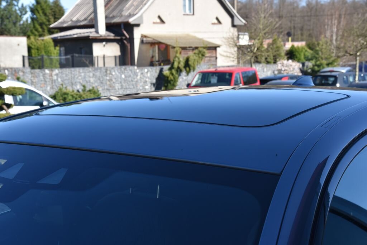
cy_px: 122
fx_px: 592
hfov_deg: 34.5
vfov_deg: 23.4
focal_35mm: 58
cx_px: 184
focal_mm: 58
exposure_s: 1/320
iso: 500
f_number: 9
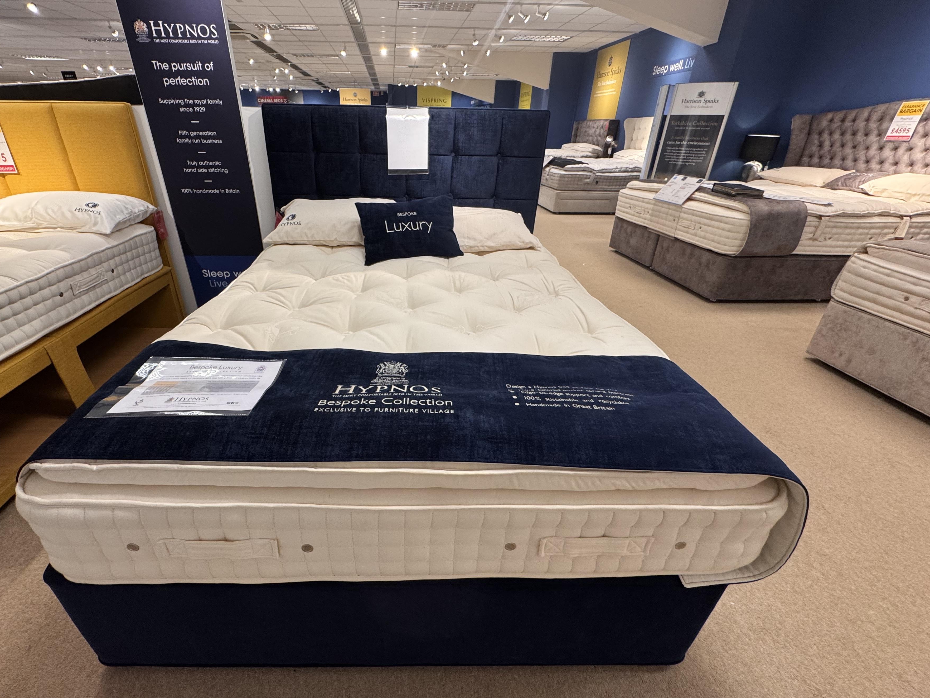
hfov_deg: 94.2
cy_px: 361
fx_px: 430
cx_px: 418
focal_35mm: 16
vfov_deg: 78.1
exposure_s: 1/100
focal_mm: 2.22
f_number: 2.2
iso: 200
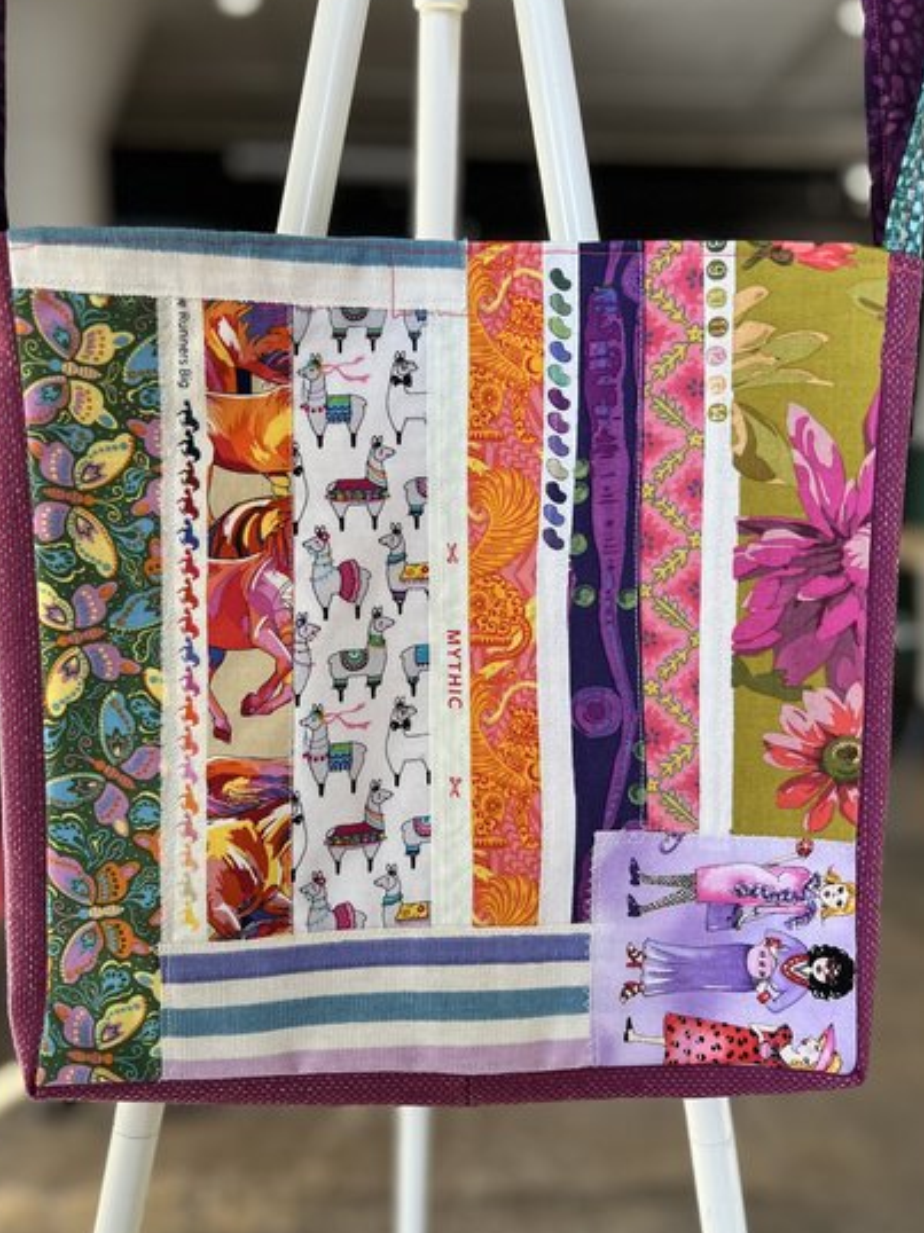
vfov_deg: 61.6
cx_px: 445
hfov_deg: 48.2
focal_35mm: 29
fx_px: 1033
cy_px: 653
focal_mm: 5.7
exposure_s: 1/120
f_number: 1.5
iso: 64
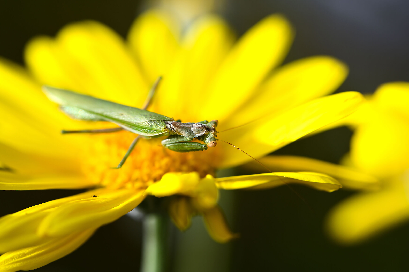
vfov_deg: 9.1
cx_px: 204
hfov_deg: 13.7
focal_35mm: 150
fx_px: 1703
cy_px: 136
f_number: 8
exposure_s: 1/320
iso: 100
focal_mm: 150
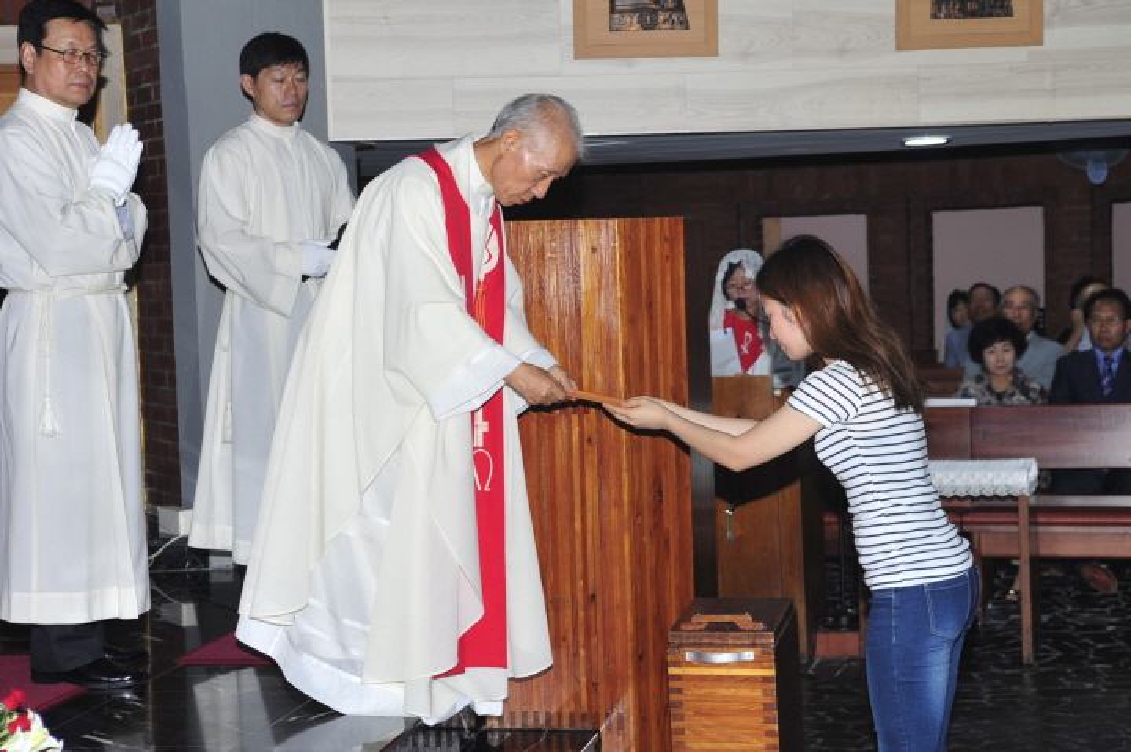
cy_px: 376
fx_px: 2198
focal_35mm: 70
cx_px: 566
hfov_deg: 28.9
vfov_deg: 19.4
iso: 200
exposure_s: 1/60
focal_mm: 70
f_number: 5.6
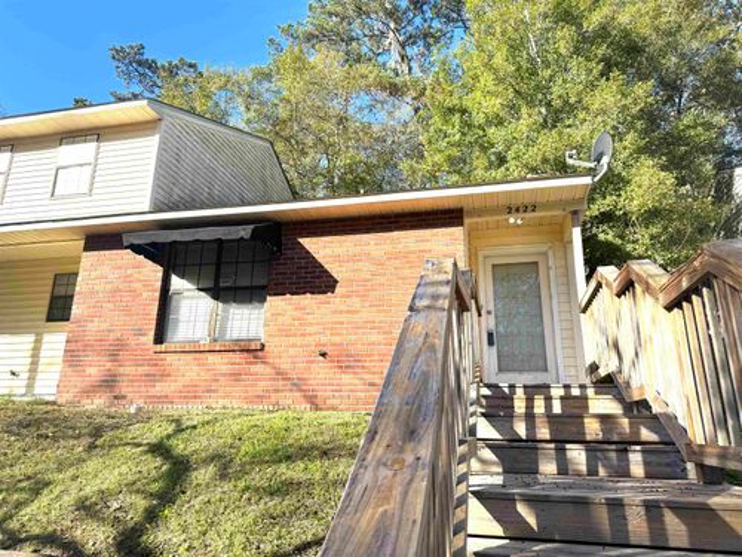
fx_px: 514
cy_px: 278
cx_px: 371
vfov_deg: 56.8
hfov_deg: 71.6
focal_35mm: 24
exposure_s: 1/2252
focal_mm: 6.76
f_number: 1.78
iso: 80
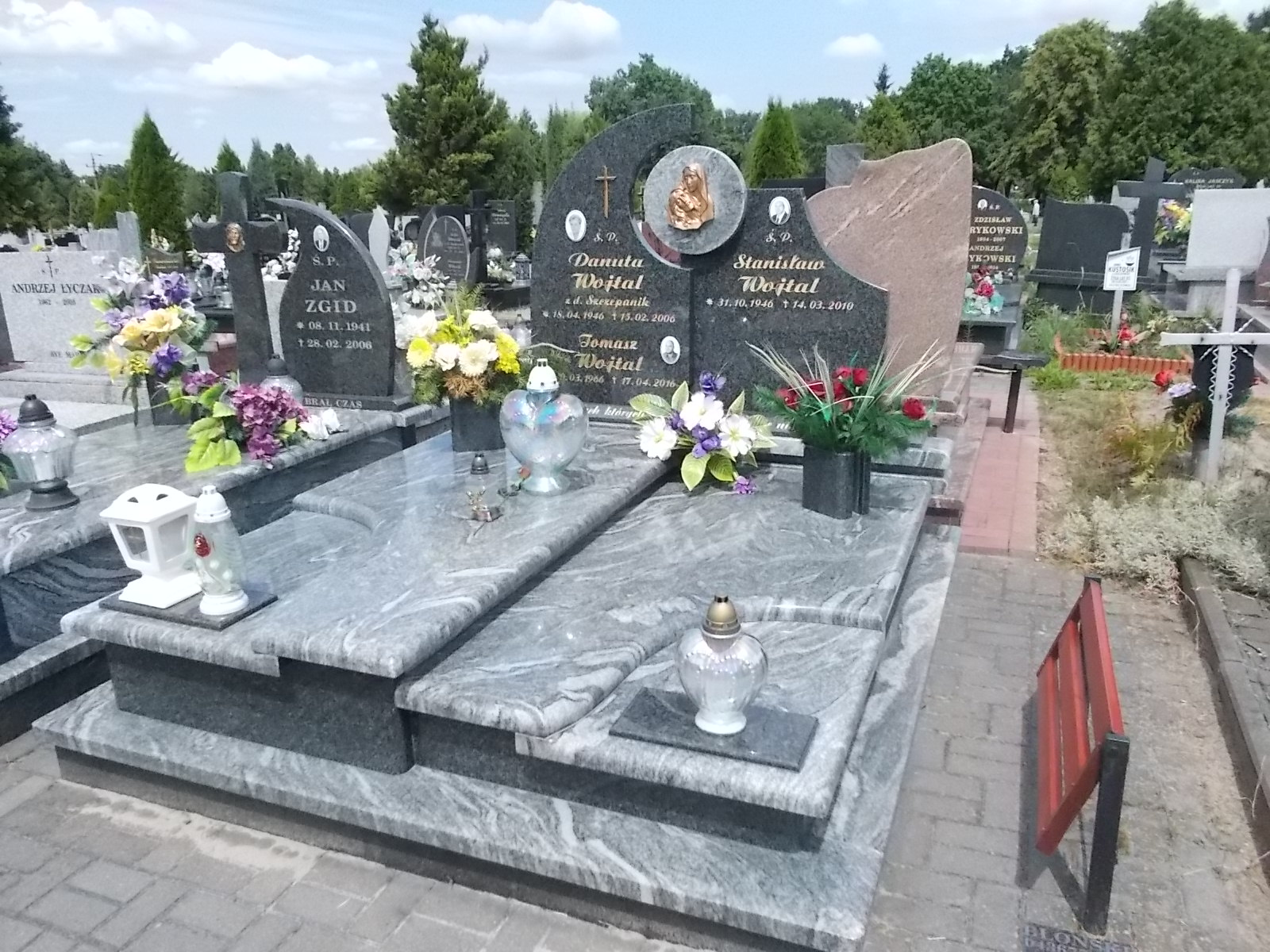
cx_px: 635
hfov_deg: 67.3
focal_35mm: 26
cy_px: 476
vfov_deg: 53.1
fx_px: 954
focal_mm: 4.6
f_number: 8
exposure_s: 1/640
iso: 400
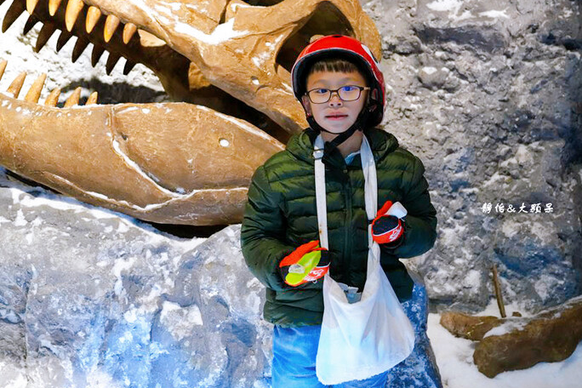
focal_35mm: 41
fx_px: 663
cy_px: 163
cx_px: 328
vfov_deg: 32.6
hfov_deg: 47.3
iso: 3200
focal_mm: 33
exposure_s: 1/40
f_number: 4
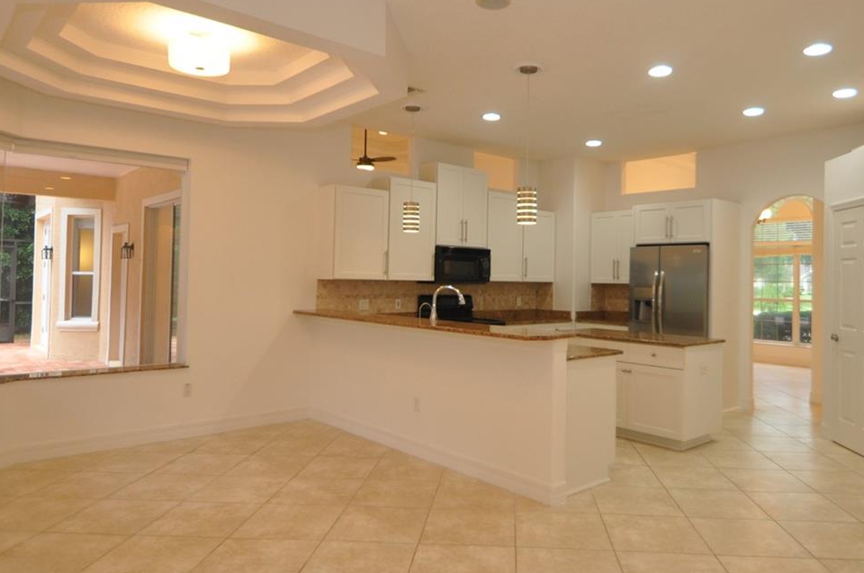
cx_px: 486
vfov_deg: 51.1
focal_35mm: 25
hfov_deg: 71.3
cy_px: 285
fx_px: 599
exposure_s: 1/60
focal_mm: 10
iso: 400
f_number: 4
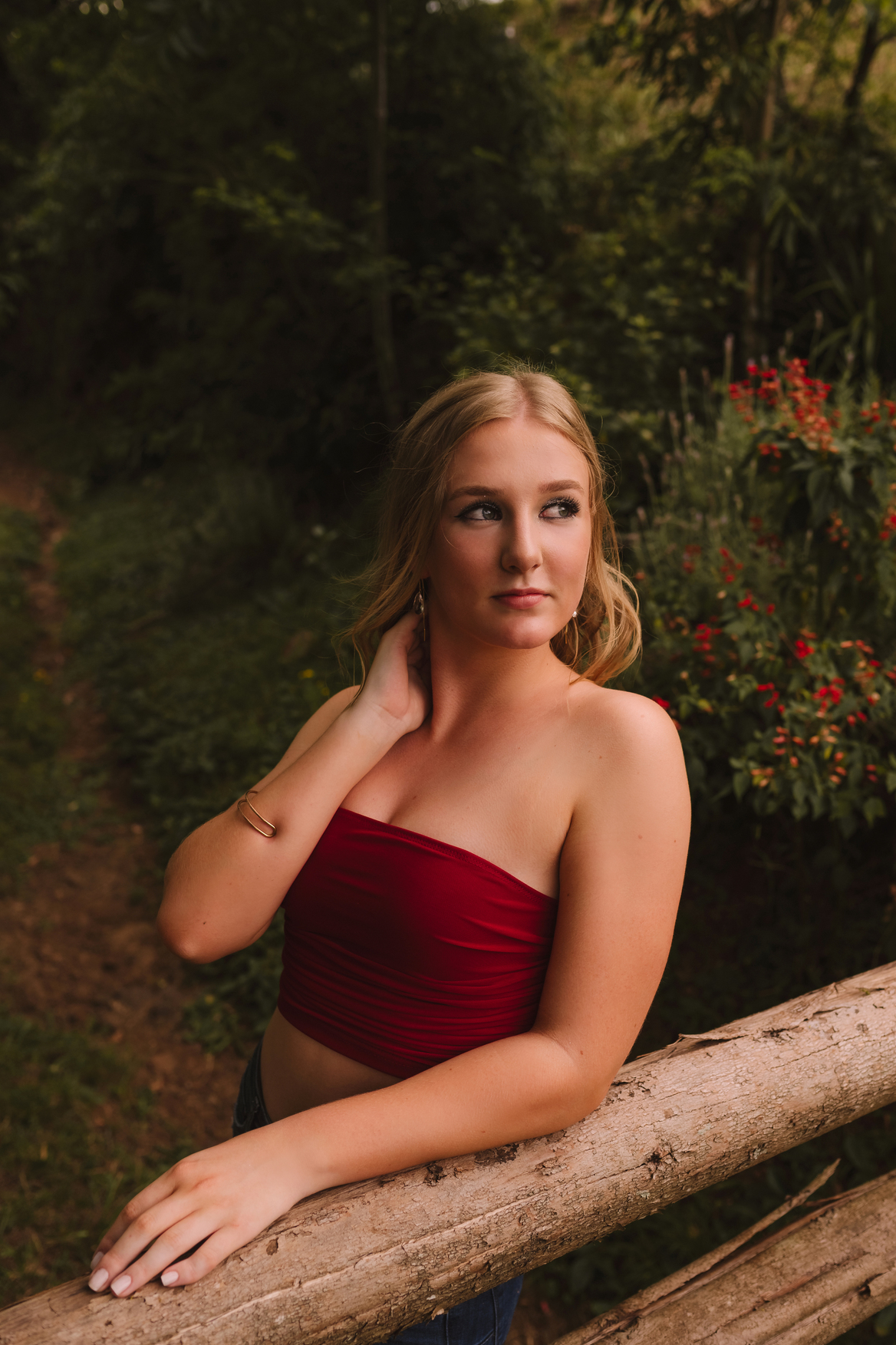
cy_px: 670
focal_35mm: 36
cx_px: 451
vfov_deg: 53.1
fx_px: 1344
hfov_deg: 36.9
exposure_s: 1/200
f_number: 3.5
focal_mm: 35
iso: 250
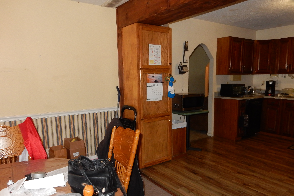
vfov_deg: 47.8
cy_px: 111
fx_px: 220
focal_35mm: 27
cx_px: 152
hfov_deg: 67.4
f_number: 3.7
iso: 320
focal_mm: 4.5
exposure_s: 1/30
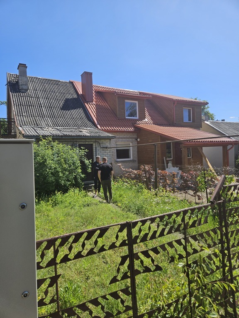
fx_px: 212
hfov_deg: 58.9
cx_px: 120
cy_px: 159
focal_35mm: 23
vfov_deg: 73.9
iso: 25
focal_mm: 5.4
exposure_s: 1/1957
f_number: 1.8
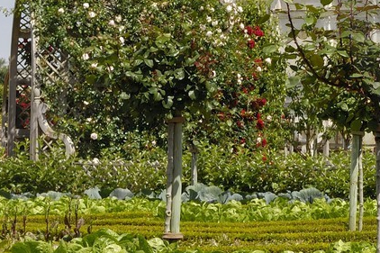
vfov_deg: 5.0
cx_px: 693
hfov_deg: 7.3
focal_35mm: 273
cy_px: -85
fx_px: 2880
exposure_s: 1/100
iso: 100
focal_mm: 48
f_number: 11
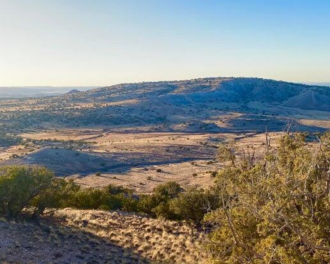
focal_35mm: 42
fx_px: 410
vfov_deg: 34.9
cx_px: 180
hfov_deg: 43.8
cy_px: 197
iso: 32
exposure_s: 1/546
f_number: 1.8
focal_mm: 4.25
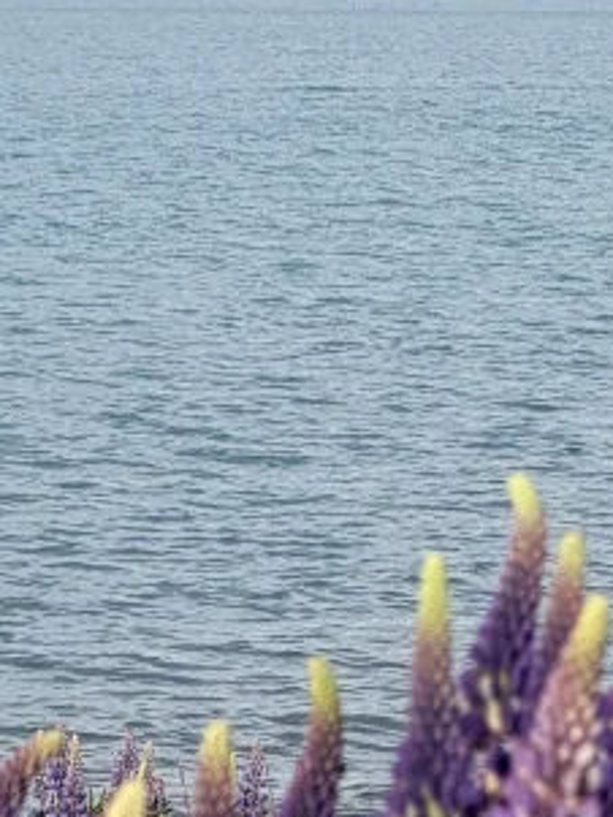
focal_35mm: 478
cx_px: 857
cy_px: 250
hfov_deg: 3.1
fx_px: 11278
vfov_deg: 4.1
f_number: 2.8
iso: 20
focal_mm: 16.89
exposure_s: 1/686
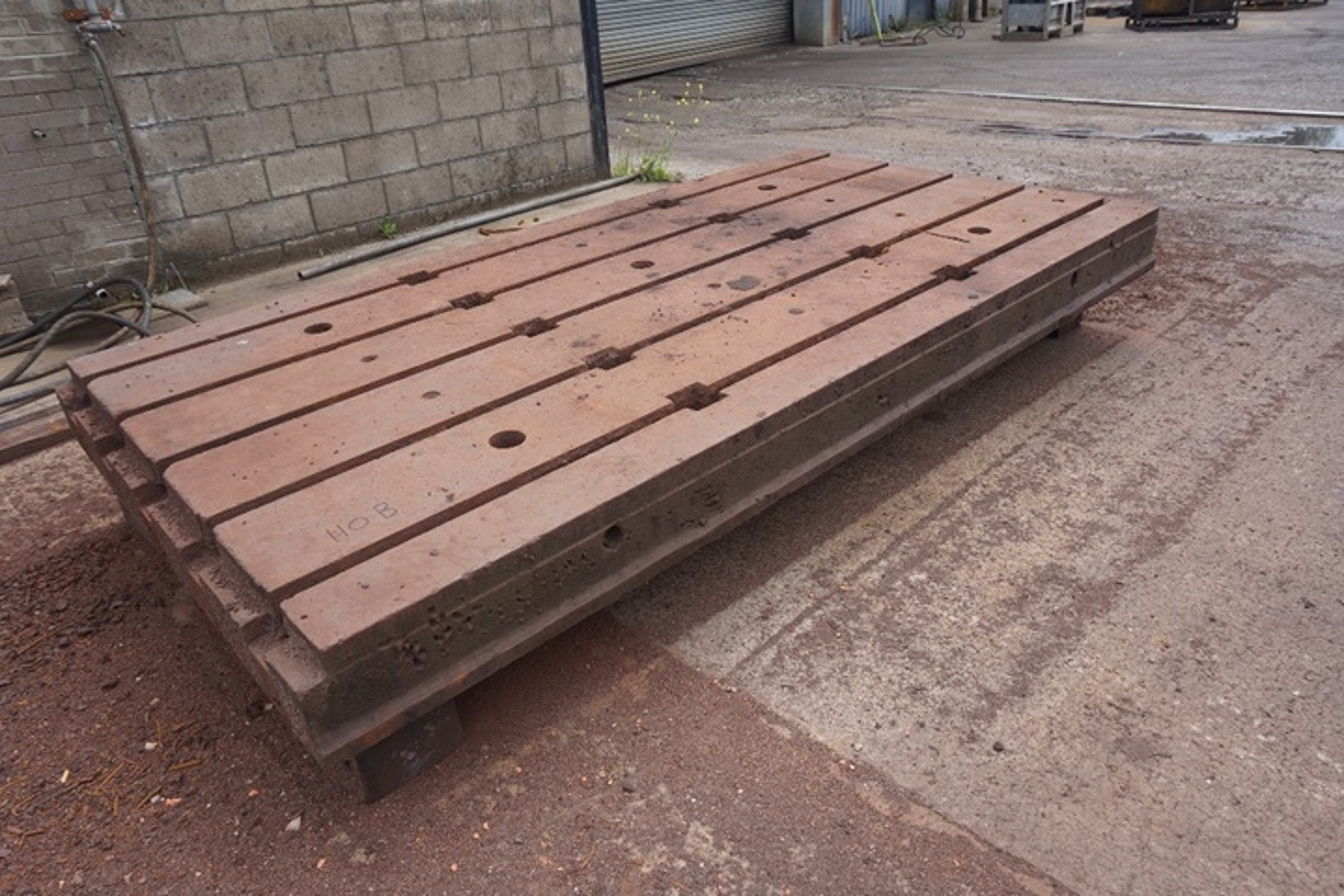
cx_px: 672
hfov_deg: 73.7
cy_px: 448
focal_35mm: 24
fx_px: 896
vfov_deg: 53.1
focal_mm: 16
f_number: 5.6
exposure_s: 1/200
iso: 100
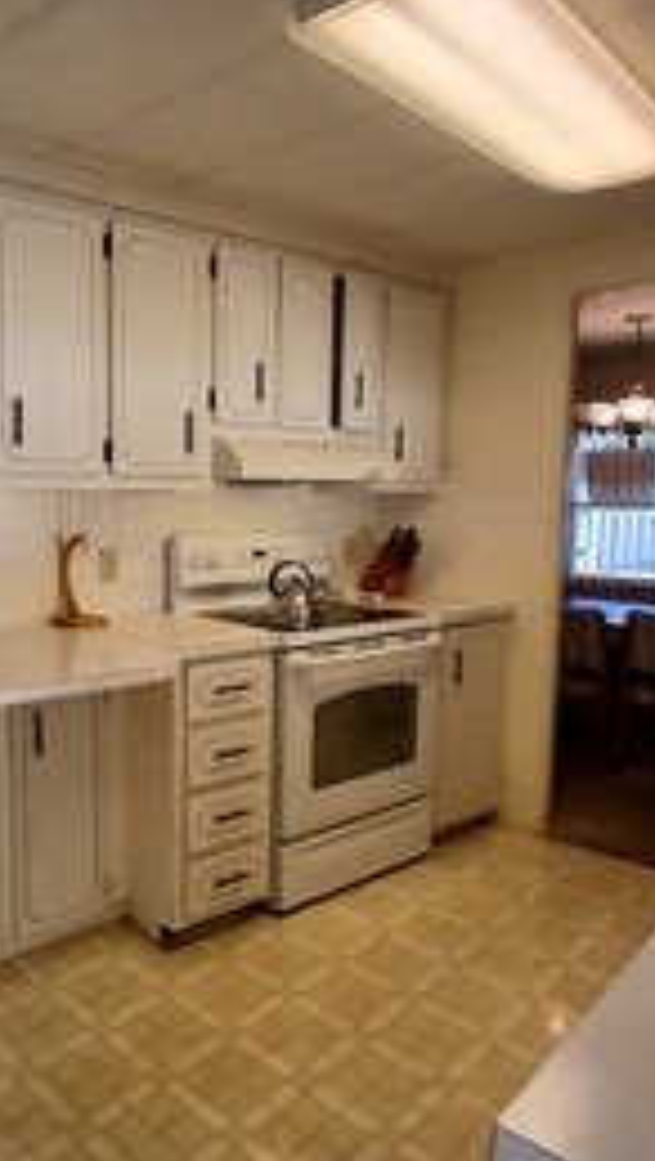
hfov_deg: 44.6
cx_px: 170
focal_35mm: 25
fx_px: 771
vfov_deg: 74.0
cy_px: 576
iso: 100
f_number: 2.2
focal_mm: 1.4
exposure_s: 1/120
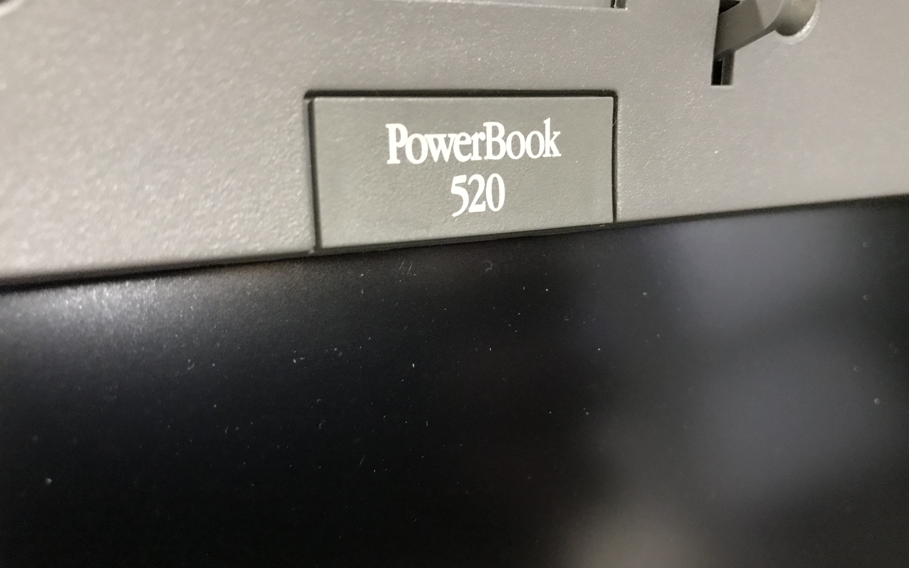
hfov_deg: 61.2
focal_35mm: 31
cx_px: 473
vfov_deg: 40.6
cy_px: 287
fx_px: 768
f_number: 1.8
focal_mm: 3.99
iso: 125
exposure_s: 1/4
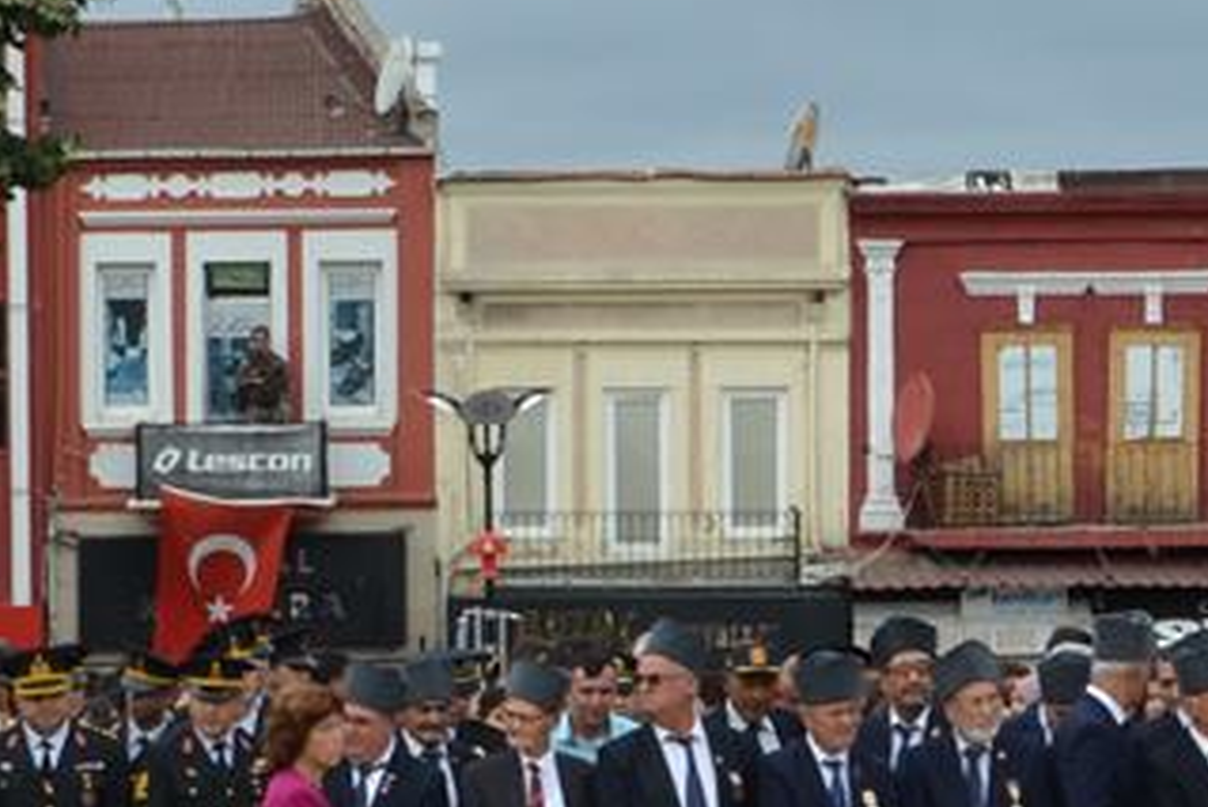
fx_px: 5389
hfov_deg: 12.6
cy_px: 773
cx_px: -98
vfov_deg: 8.5
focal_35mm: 161
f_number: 8
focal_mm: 21
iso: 140
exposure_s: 1/250
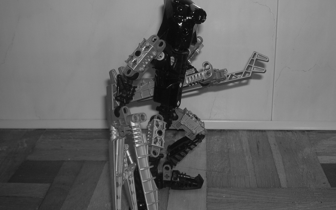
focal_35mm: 45
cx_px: 179
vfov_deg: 28.6
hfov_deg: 44.3
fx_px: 412
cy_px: 112
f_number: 2.9
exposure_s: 1/60.1
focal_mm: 5.7
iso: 50
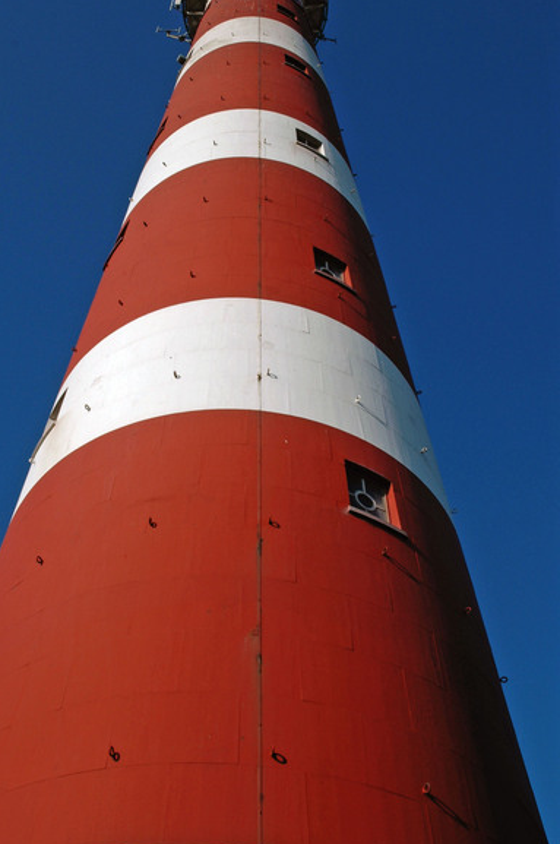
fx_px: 1137
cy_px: 374
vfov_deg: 40.6
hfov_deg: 27.6
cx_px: 230
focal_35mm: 49
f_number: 10
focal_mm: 27
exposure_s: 1/400
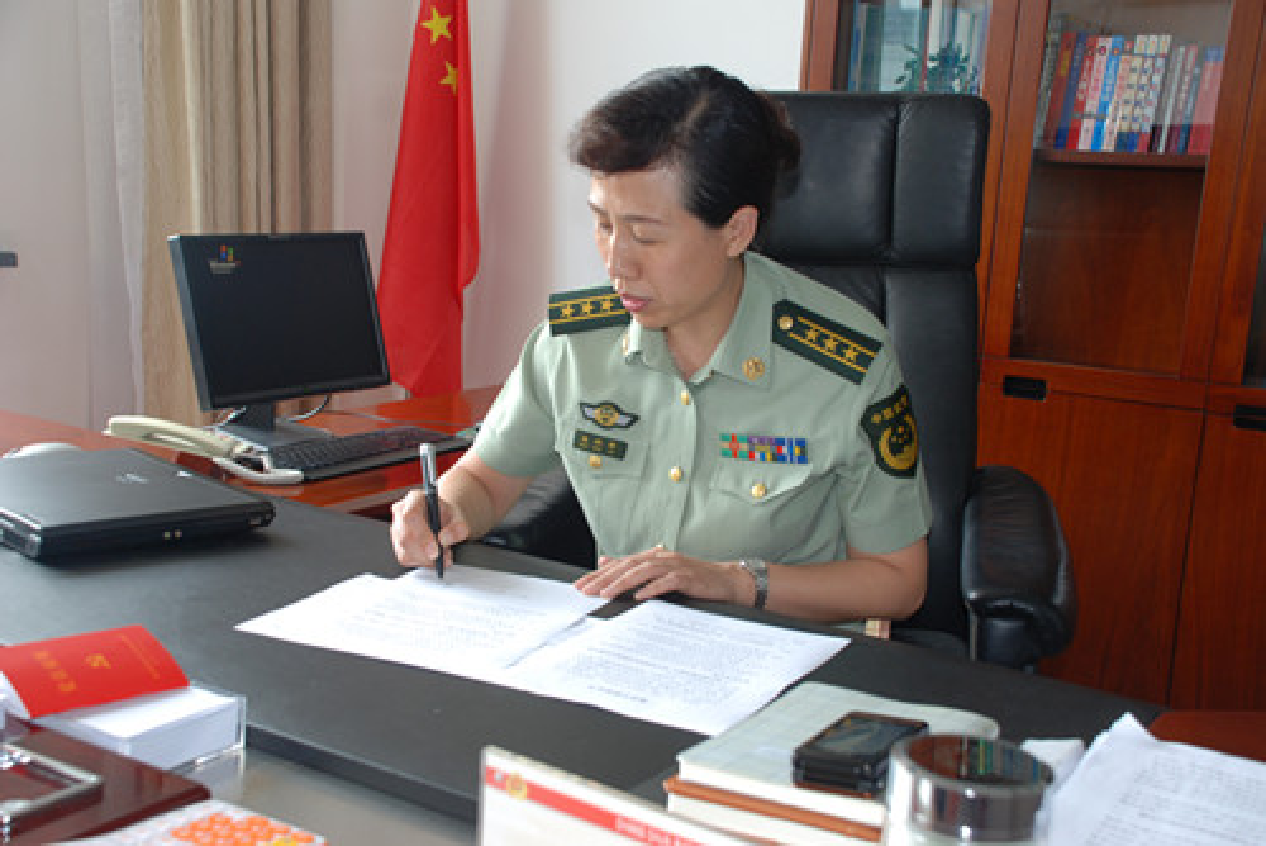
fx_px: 1636
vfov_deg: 29.0
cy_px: 423
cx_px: 633
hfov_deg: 42.3
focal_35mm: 46
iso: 200
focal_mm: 31
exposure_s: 1/25
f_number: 5.6
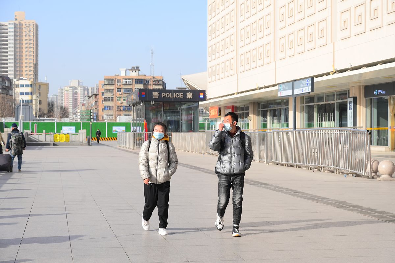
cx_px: 198
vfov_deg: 19.4
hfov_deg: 28.9
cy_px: 132
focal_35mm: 70
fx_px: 768
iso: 125
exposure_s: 1/400
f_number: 6.3
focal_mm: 70
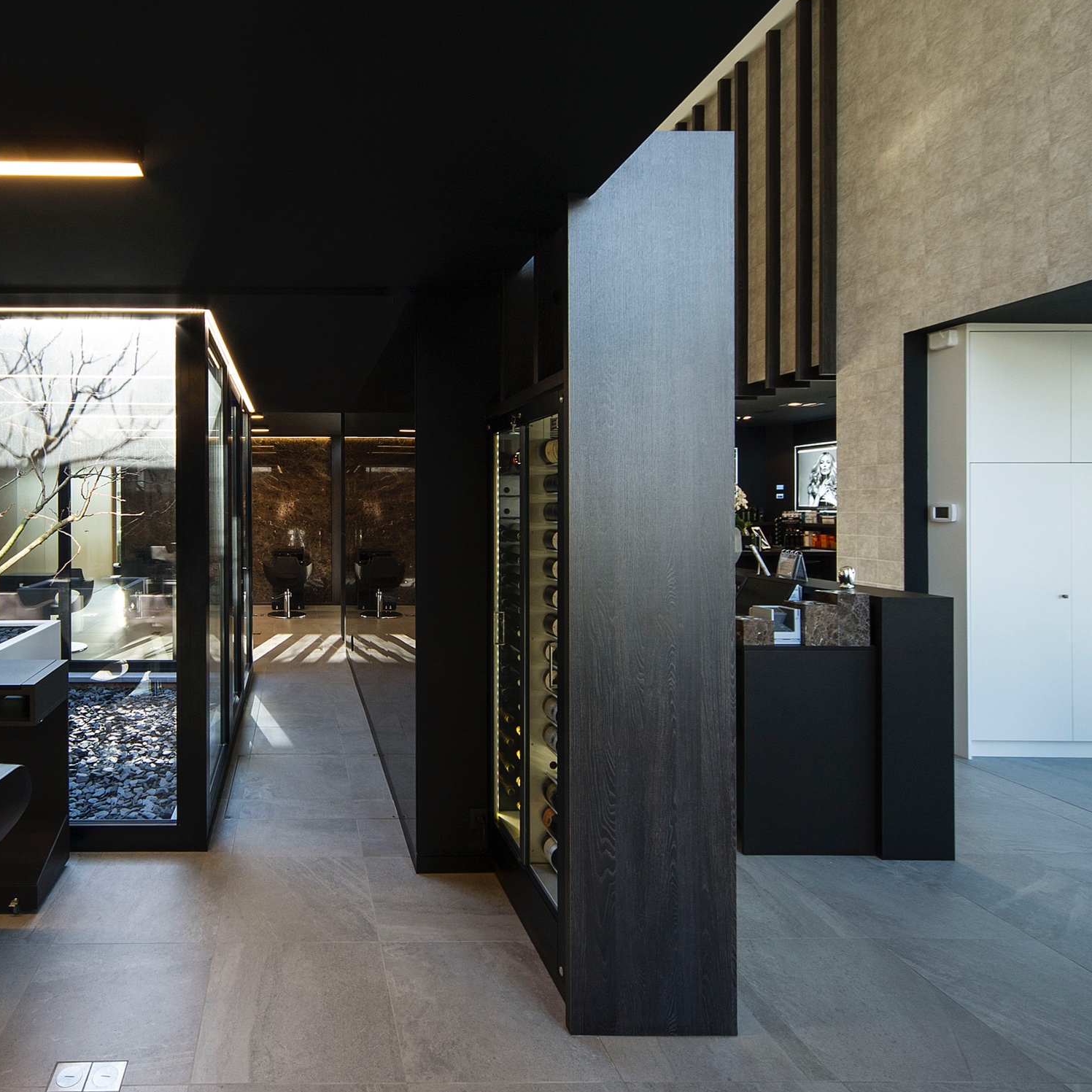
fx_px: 607
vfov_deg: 84.0
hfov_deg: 80.6
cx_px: 346
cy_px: 554
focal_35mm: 17
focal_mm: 13
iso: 400
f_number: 16
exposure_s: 1/6
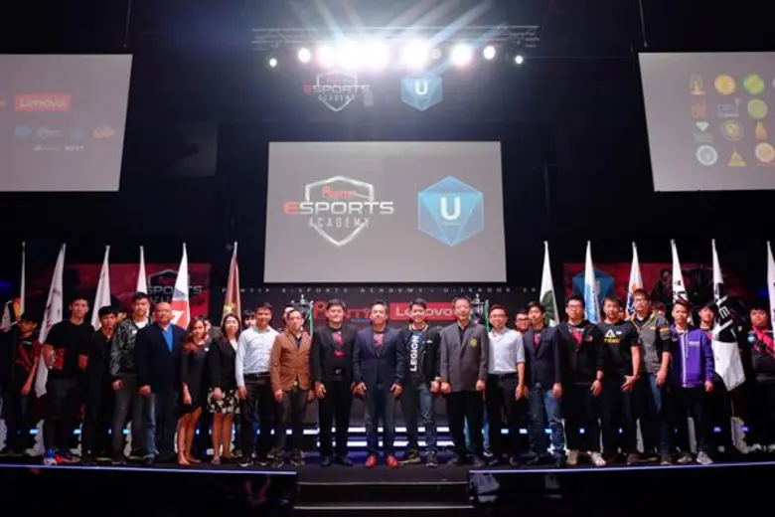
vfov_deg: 47.9
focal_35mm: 27
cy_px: 258
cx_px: 388
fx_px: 581
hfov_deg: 67.4
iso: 1600
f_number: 4
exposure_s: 1/125
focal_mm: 18
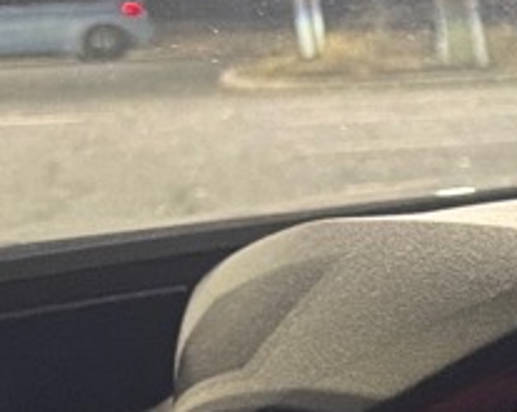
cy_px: 602
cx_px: 1234
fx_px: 1772
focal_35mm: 116
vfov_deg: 12.6
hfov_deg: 12.8
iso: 1250
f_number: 1.78
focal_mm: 6.76
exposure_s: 1/30
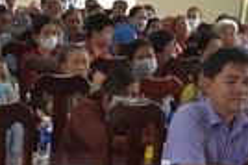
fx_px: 1603
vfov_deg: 5.9
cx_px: -113
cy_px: 70
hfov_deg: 8.7
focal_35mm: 233
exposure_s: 1/80
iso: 400
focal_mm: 48
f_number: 4.5
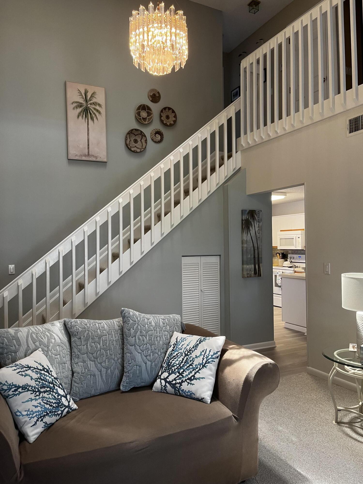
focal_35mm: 26
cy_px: 242
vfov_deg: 67.3
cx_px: 182
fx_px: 364
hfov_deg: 53.1
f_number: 1.6
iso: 100
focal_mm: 5.1
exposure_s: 1/60
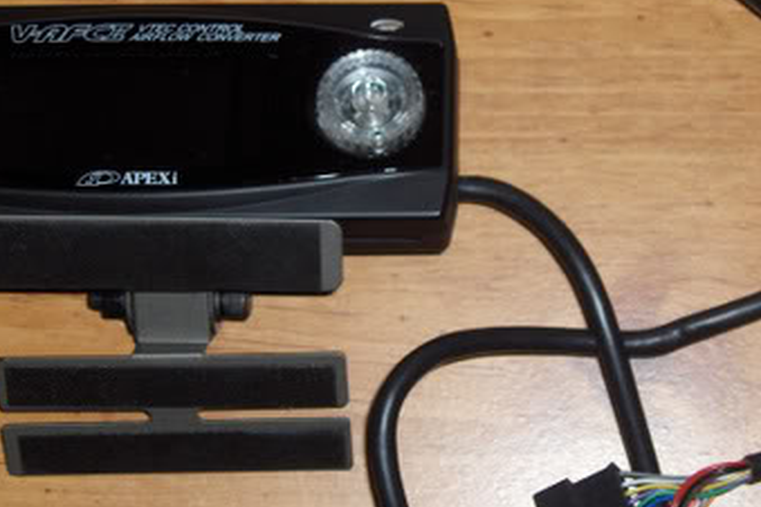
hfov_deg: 18.8
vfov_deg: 12.7
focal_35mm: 108
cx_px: 530
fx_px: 2283
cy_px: 222
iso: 100
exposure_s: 1/90
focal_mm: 11.4
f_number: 3.2
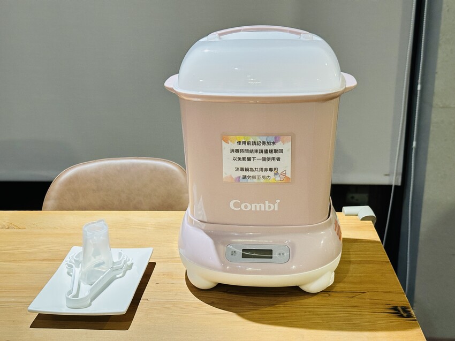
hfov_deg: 39.7
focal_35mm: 48
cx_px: 228
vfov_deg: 30.3
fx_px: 631
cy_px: 170
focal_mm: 6.86
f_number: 1.78
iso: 250
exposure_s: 1/60
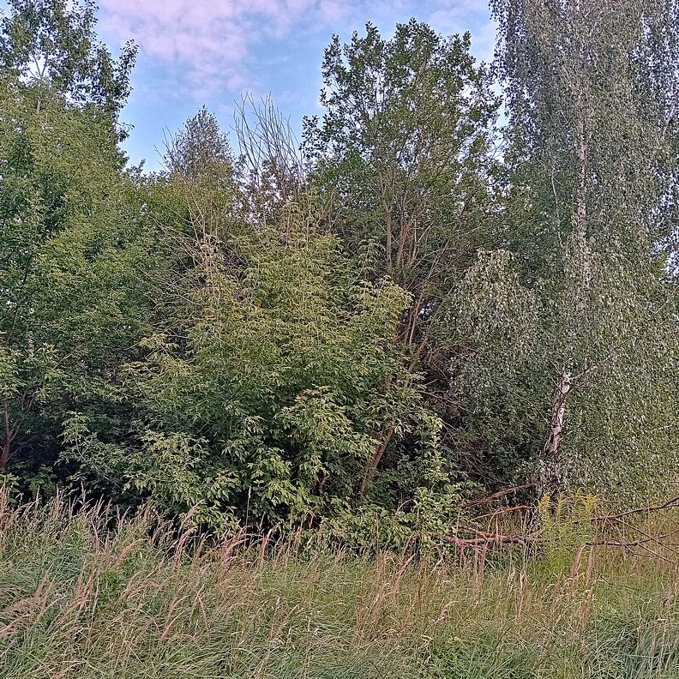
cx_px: 346
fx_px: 688
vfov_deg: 52.5
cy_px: 340
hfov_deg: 52.5
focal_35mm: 31
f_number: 1.8
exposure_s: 1/444
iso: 105
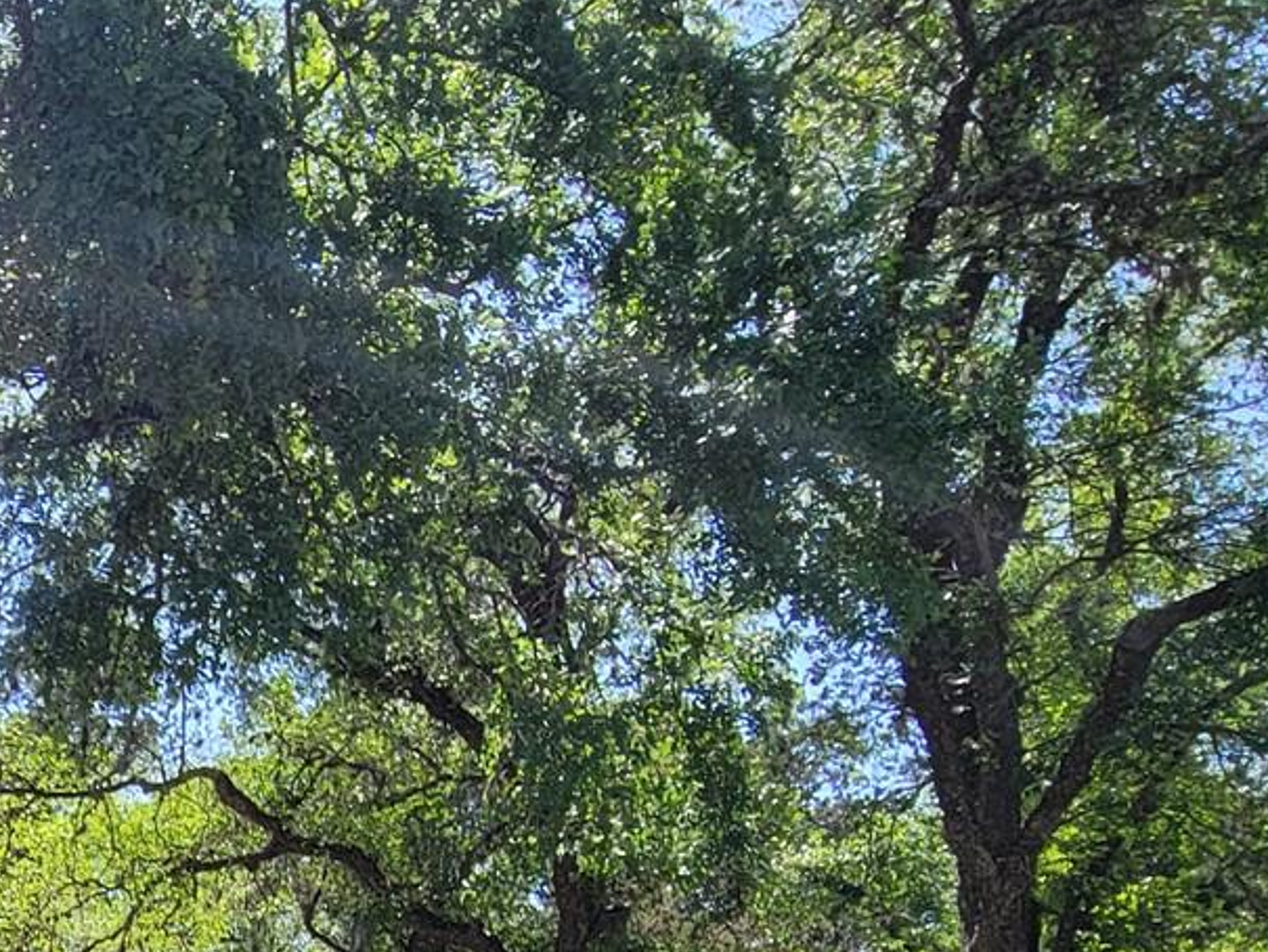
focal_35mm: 44
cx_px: -249
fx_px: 1612
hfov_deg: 34.5
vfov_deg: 28.0
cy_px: 1191
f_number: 2.2
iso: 50
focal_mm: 2.2
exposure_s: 1/657
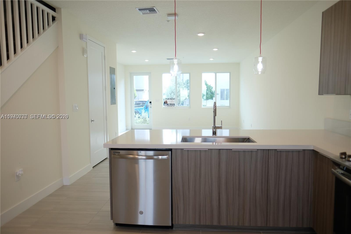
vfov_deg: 53.1
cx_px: 176
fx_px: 234
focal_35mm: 24
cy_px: 117
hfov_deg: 73.8
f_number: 1.8
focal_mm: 16
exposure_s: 1/180
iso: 200
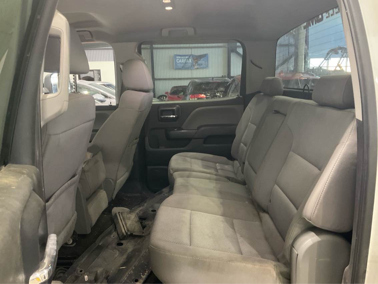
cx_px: 189
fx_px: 317
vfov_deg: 48.2
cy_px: 142
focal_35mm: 29
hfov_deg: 61.7
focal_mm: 3
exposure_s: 1/30
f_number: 1.8
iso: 250
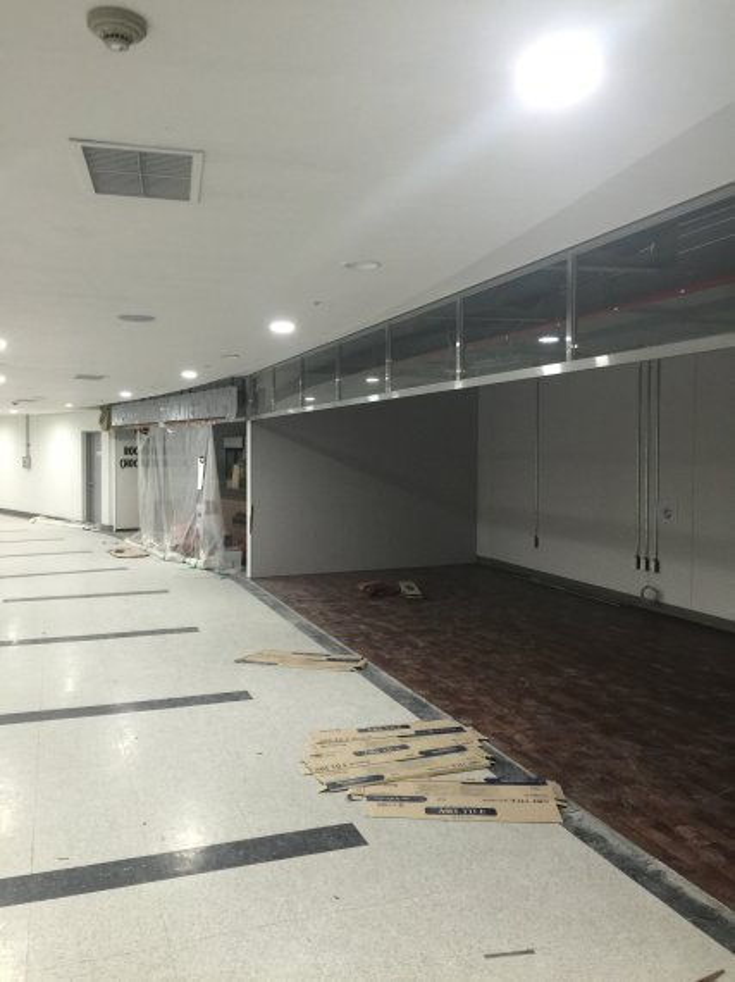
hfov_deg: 48.2
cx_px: 368
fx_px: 822
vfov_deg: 61.7
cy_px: 491
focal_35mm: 29
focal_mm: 4.15
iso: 80
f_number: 2.2
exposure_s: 1/15
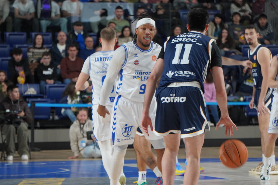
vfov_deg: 5.0
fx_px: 2098
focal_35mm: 272
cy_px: 101
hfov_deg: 7.6
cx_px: 165
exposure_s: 1/250
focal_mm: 150
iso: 1600
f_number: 5.6
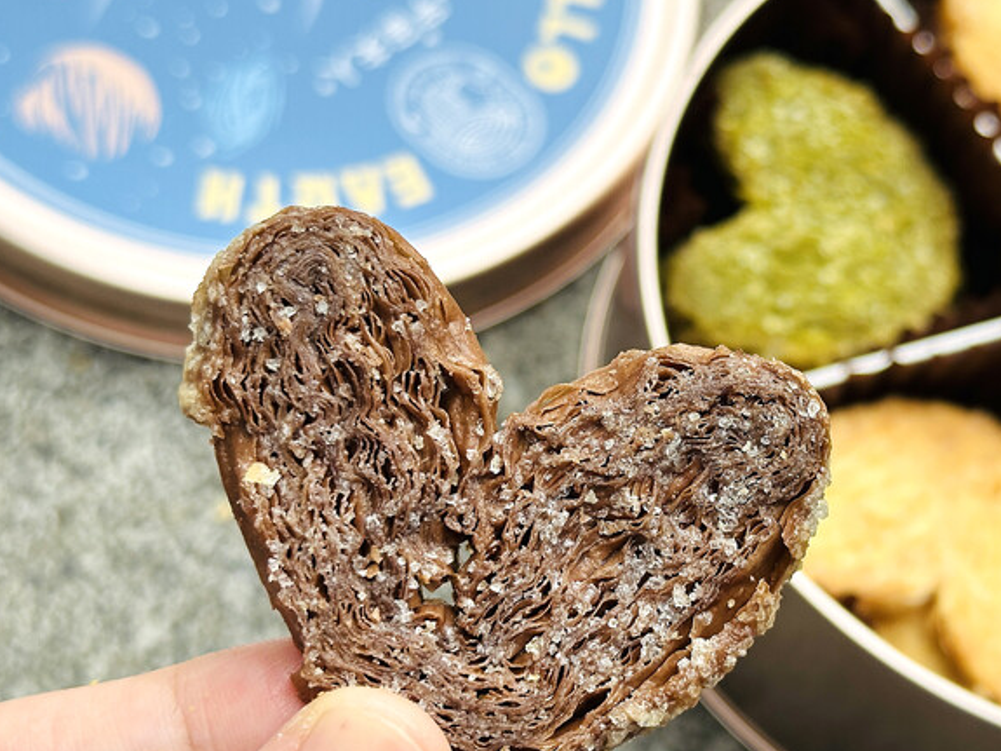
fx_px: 2053
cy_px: 379
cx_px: 648
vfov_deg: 20.7
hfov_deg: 27.3
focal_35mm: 71
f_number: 1.78
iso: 50
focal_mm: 6.86
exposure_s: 1/234
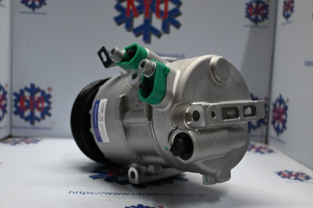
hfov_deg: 51.3
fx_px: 326
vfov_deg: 35.5
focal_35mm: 38
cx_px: 156
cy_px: 104
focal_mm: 25
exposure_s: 1/125
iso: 1000
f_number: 4.2
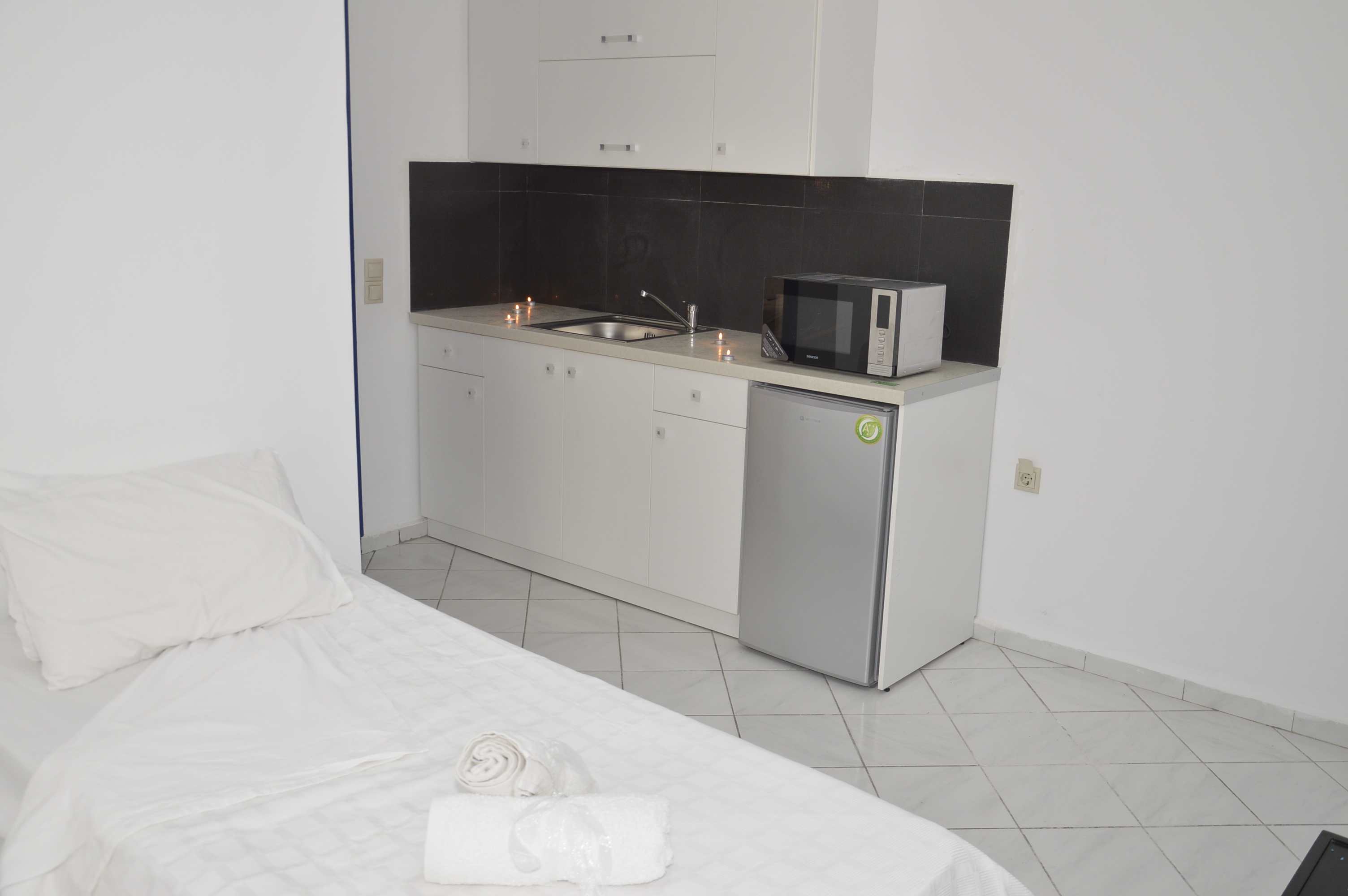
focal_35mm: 33
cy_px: 448
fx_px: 1235
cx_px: 674
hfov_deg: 57.3
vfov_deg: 39.9
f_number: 5.6
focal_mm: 22
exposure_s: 1/60
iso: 400
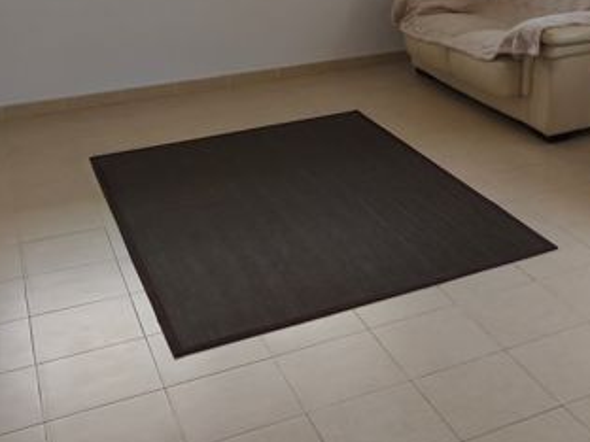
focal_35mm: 52
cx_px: 468
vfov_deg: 25.9
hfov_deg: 35.7
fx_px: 886
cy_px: -43
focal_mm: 6.18
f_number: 1.65
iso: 50
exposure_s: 1/473
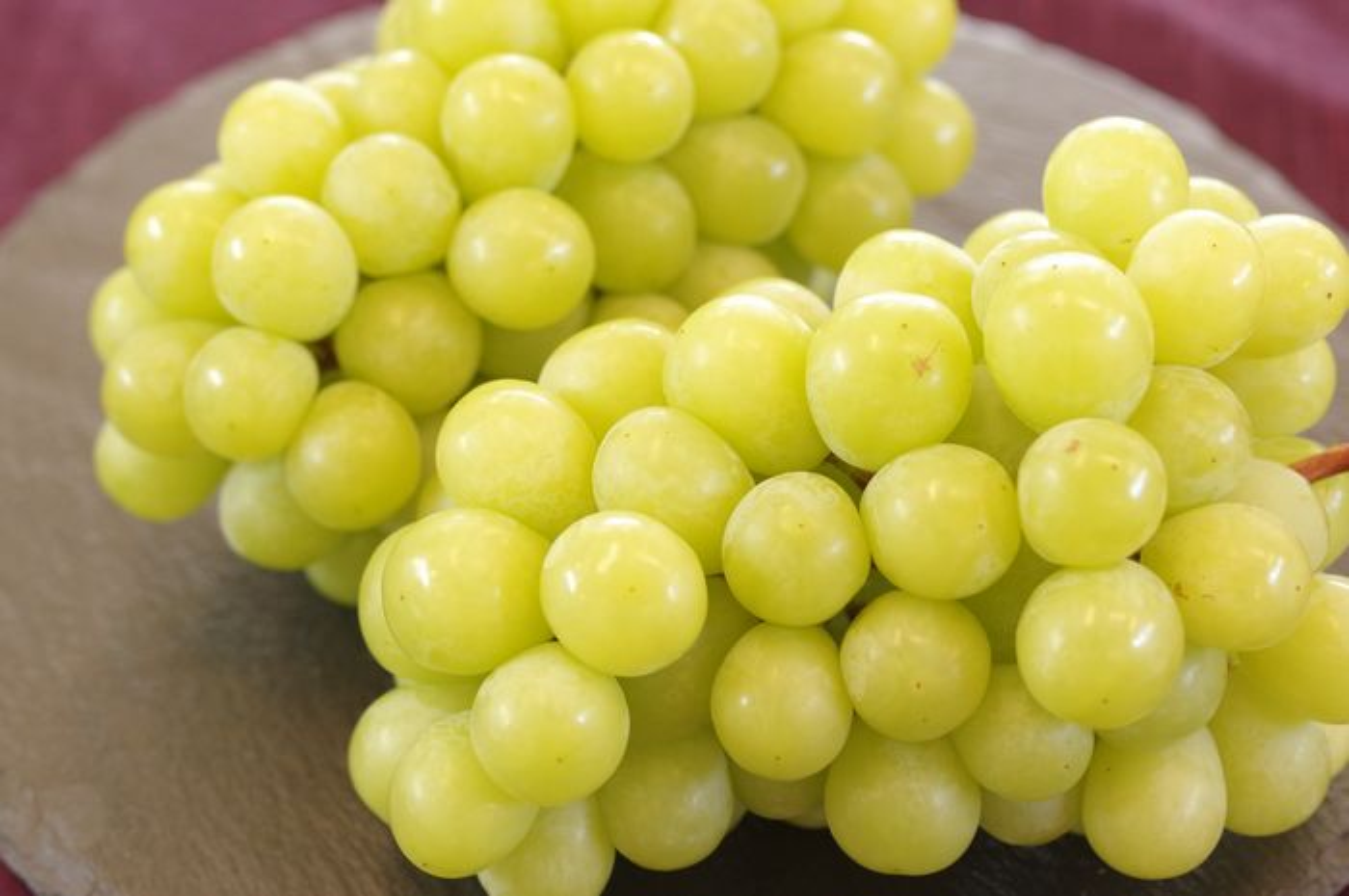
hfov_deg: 27.0
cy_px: 448
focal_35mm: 75
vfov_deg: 18.1
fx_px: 2807
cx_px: 674
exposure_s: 1/100
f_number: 4.5
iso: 800
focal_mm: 50
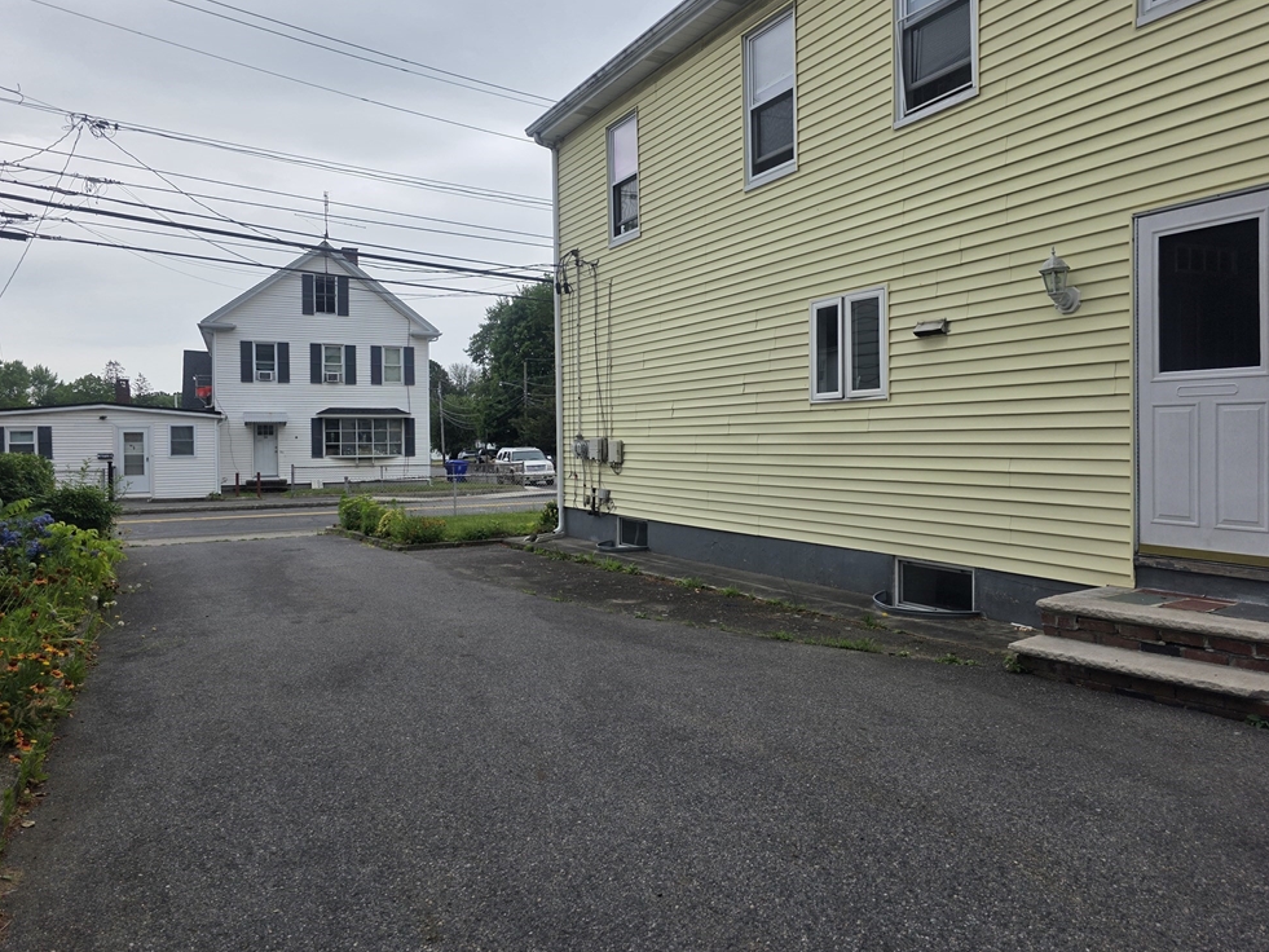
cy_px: 460
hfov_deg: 71.6
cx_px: 624
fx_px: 880
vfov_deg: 56.8
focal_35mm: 24
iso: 32
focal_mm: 6.3
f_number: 1.7
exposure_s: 1/359
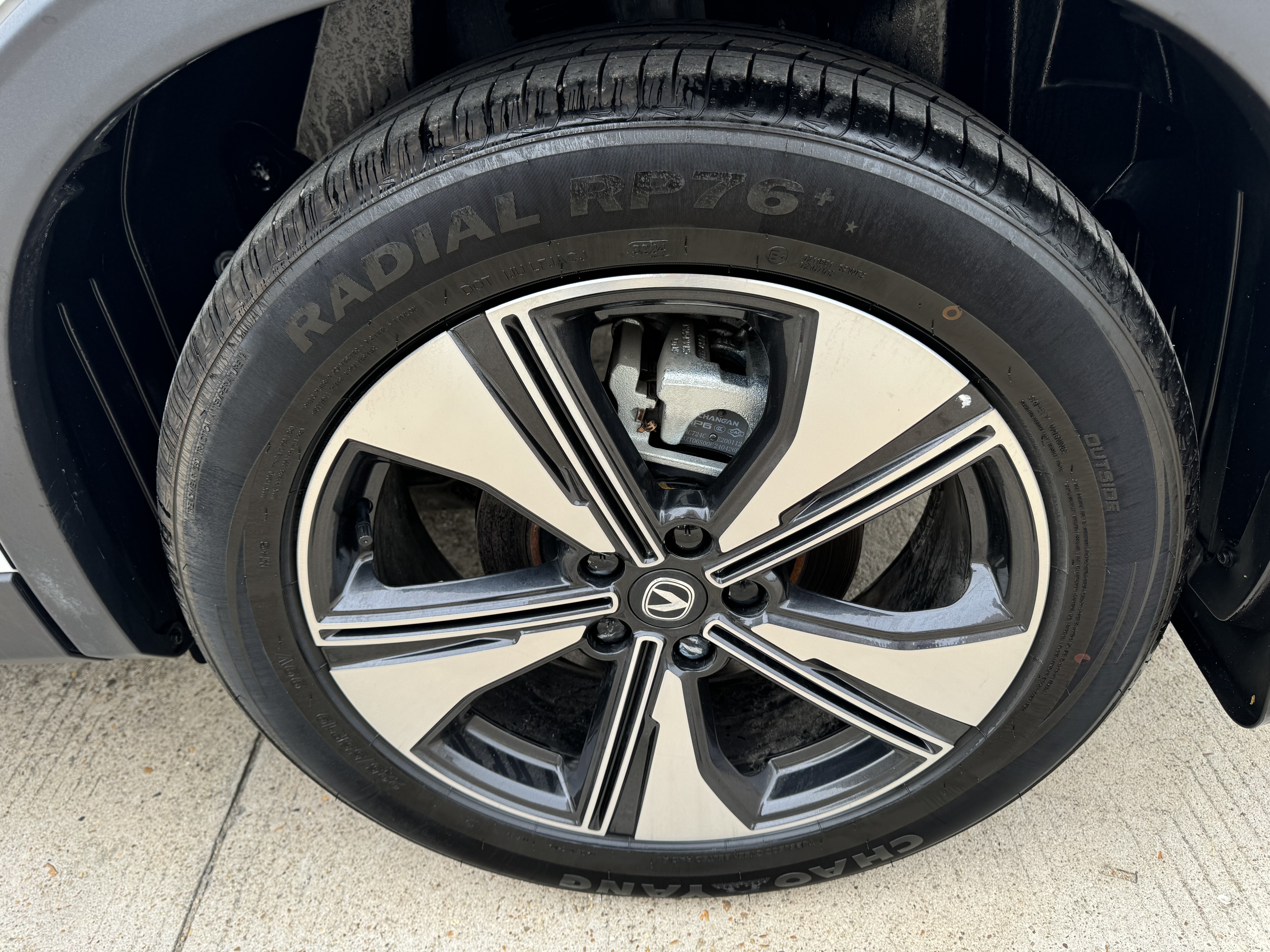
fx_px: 881
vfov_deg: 56.8
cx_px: 635
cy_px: 476
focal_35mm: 24
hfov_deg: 71.6
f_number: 1.78
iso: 80
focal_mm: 6.76
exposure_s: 1/278
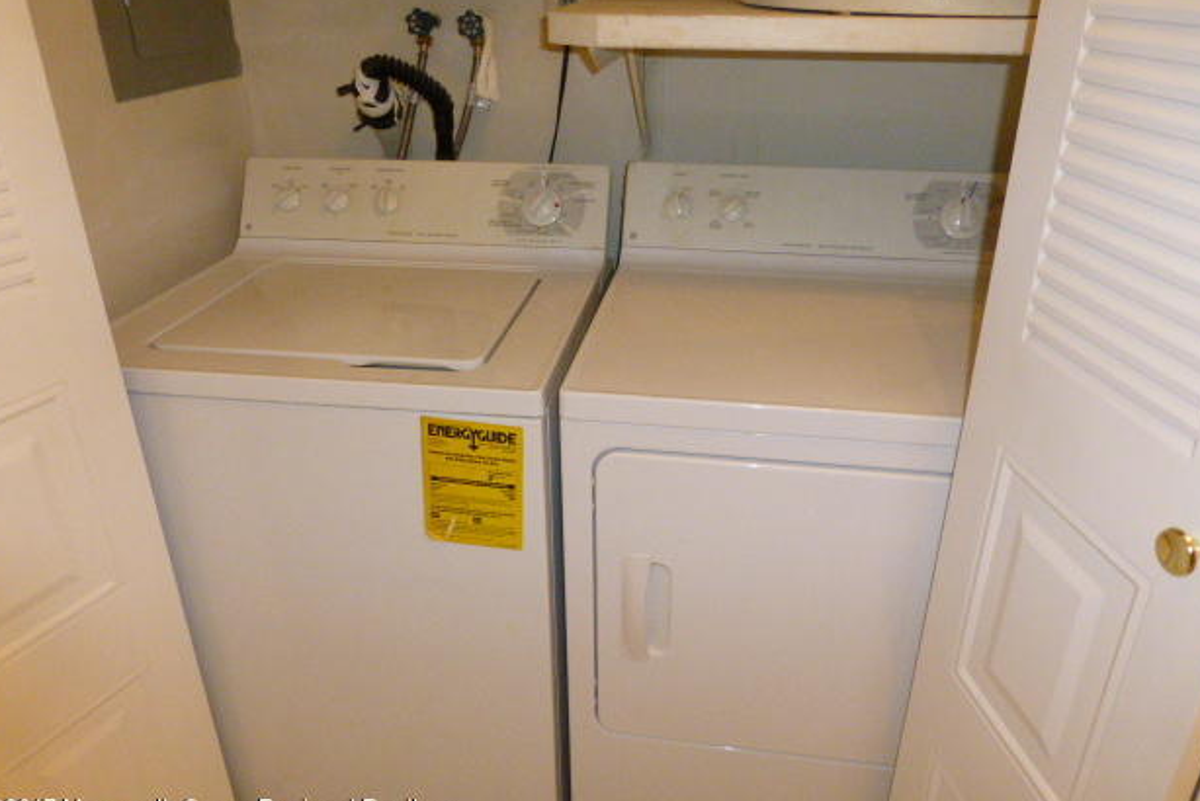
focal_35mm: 26
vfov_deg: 49.6
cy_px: 379
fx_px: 867
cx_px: 600
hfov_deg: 69.4
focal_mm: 4.3
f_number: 3.3
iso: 800
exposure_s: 1/60
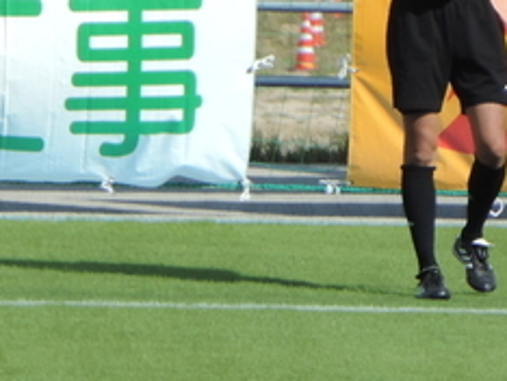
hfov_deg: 1.2
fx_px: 25042
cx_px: -124
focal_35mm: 1708
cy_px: 411
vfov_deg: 0.9
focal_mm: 89.1
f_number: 4.9
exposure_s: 1/400
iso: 80
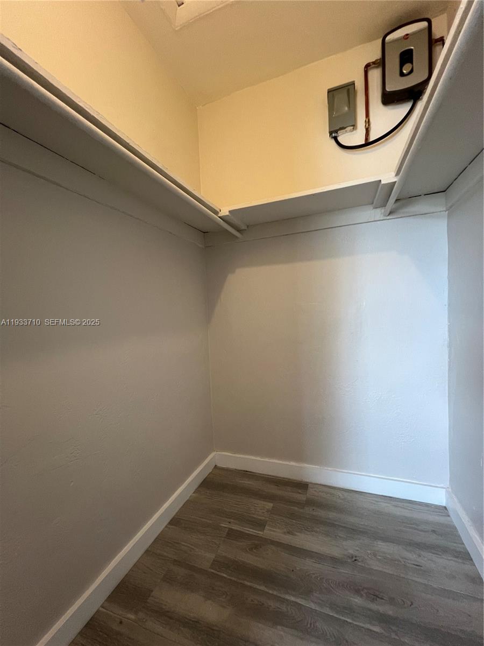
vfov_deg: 106.2
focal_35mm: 13
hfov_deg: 89.9
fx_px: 242
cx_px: 242
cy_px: 323
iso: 200
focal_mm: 1.57
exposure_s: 1/60
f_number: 1.8
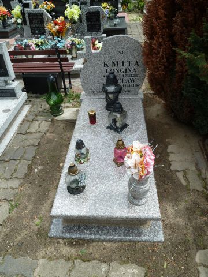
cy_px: 138
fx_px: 200
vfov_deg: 69.4
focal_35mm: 25
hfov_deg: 54.9
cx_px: 104
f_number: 4
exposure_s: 1/250
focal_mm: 4.1
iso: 80
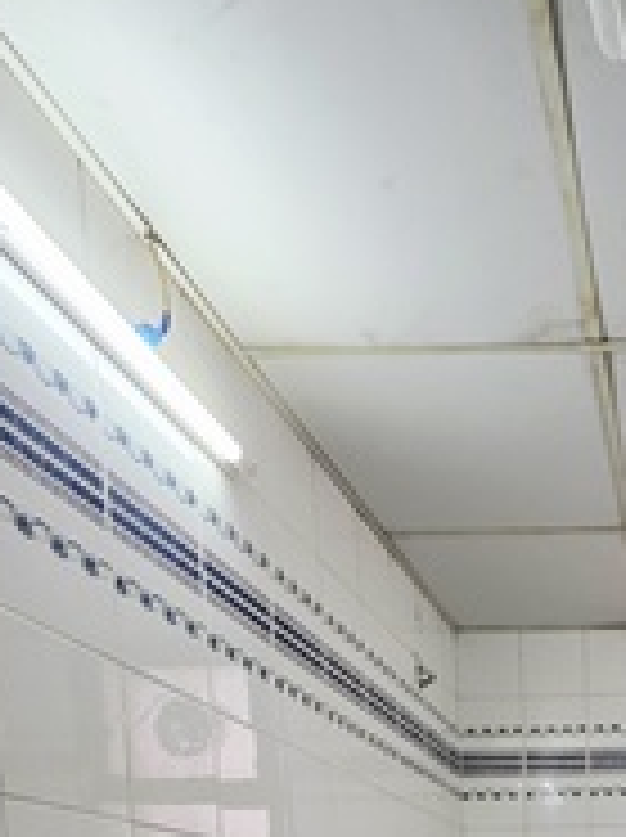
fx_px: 773
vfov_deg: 40.1
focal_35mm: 32
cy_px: 1006
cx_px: 678
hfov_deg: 37.4
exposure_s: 1/101
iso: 200
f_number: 1.9
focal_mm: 2.2
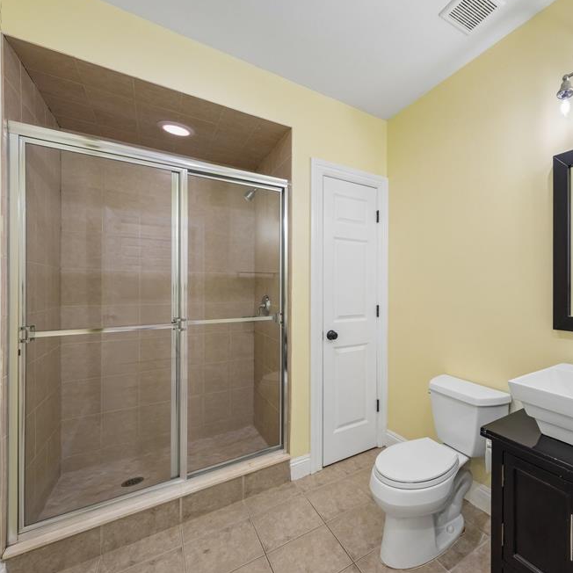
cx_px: 395
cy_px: 292
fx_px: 300
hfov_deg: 83.5
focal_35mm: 16
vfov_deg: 87.4
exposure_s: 1/20
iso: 400
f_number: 8
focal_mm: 8
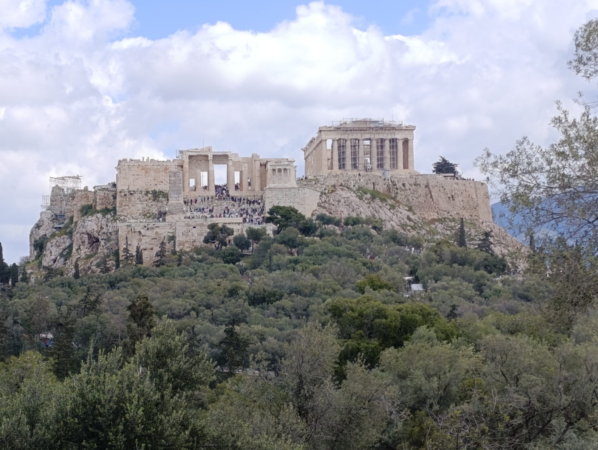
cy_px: 225
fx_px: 1592
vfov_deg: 16.1
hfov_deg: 21.3
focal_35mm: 92
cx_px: 299
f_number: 1.6
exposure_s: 1/723
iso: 50
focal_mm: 6.14
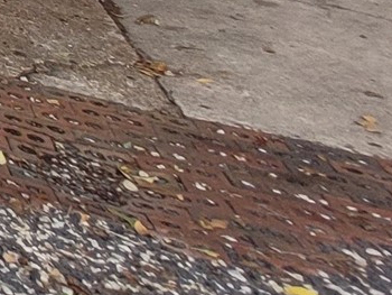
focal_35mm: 76
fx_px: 861
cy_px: -420
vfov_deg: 13.7
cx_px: -725
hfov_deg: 12.3
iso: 40
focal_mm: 1.74
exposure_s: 1/465
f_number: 2.2
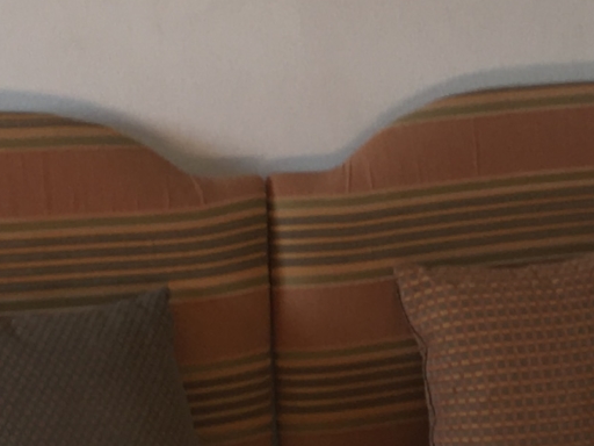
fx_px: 2488
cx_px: 600
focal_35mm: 145
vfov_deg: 10.0
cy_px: 638
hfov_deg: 13.4
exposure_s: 1/33
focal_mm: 4.15
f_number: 2.2
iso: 25
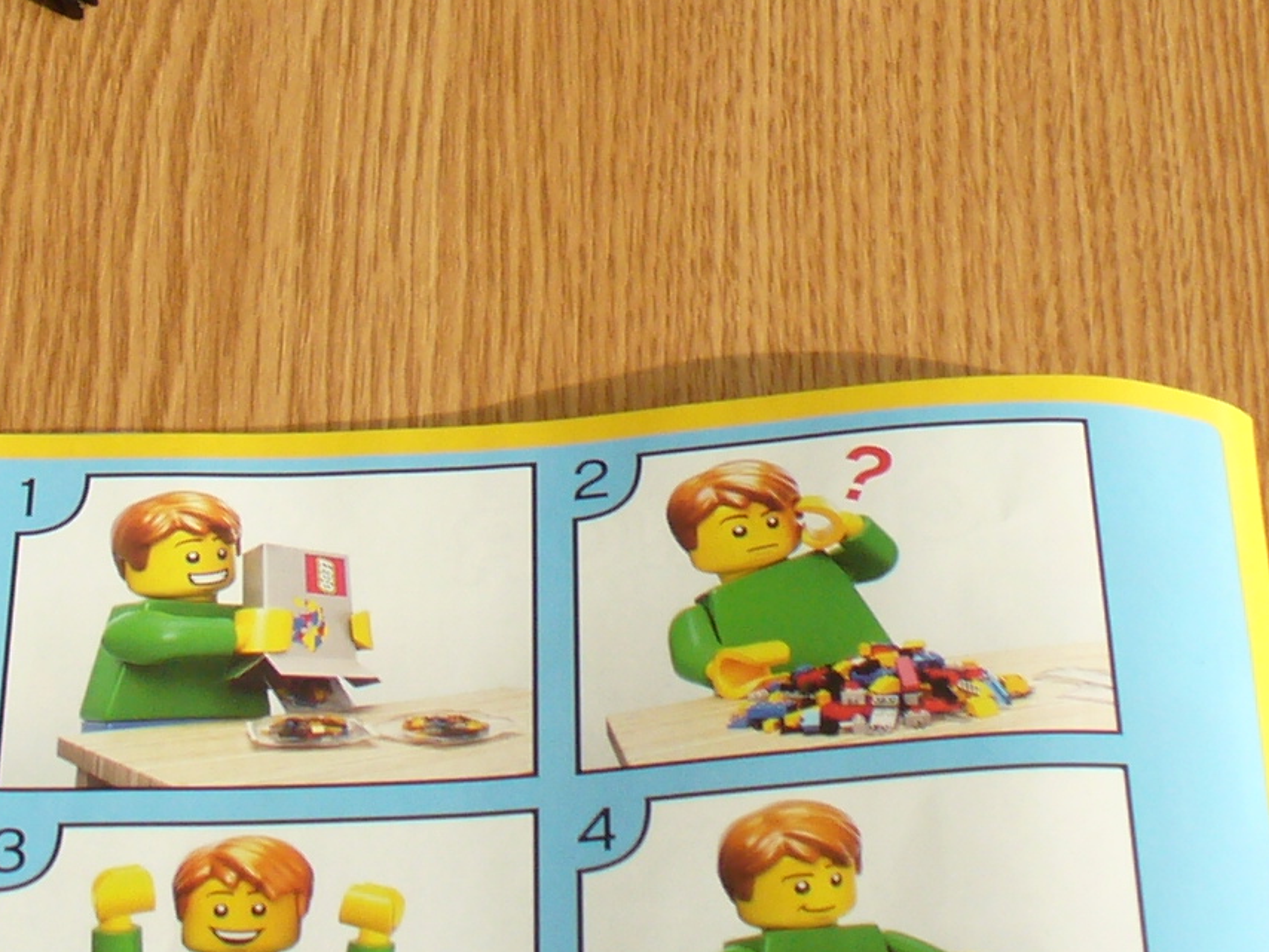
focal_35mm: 122
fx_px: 4474
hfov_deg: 16.1
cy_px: -361
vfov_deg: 11.7
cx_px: 743
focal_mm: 6.1
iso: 80
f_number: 2.8
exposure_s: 1/80
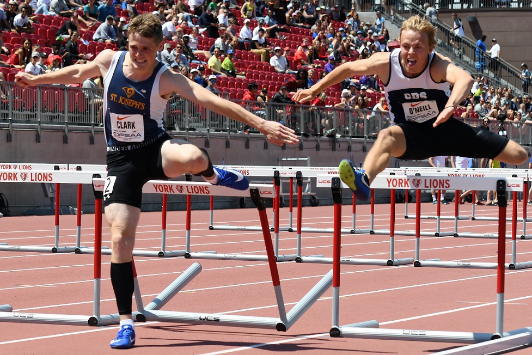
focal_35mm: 105
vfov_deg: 13.0
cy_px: 178
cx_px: 266
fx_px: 1552
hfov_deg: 19.5
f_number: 5
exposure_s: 1/1000
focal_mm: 70
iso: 140
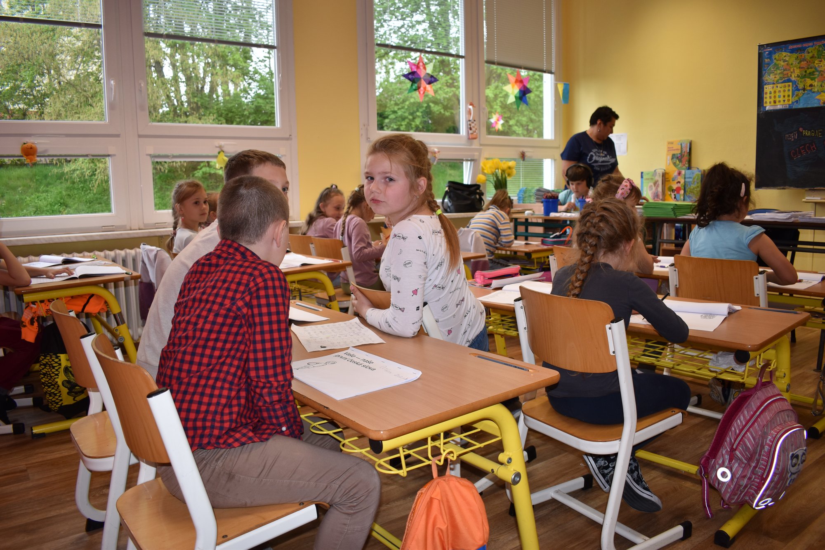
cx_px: 412
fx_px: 619
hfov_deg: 67.4
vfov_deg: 47.9
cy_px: 275
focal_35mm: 27
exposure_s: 1/60
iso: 180
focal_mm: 18
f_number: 3.5
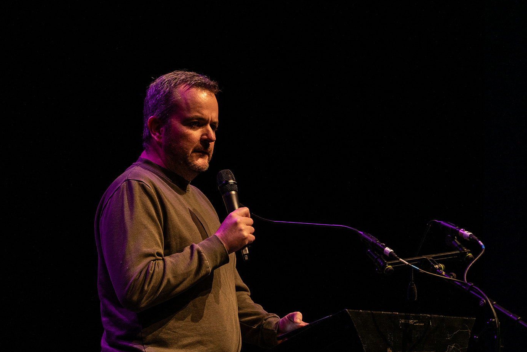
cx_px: 222
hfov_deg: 5.9
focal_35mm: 348
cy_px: 193
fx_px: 5098
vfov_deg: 4.0
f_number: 5.6
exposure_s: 1/200
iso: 3200
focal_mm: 300
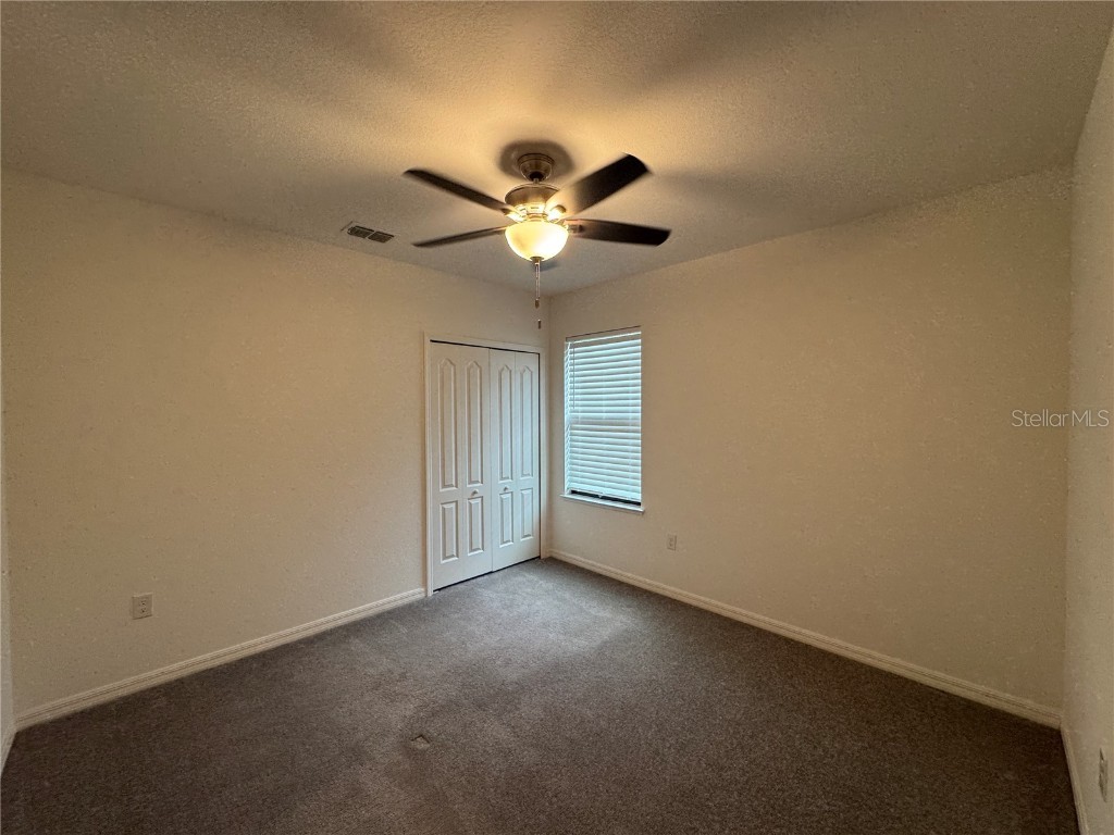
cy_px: 418
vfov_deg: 85.7
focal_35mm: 14
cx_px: 557
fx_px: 451
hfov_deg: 102.1
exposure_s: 1/60
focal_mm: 2.22
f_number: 2.2
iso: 160
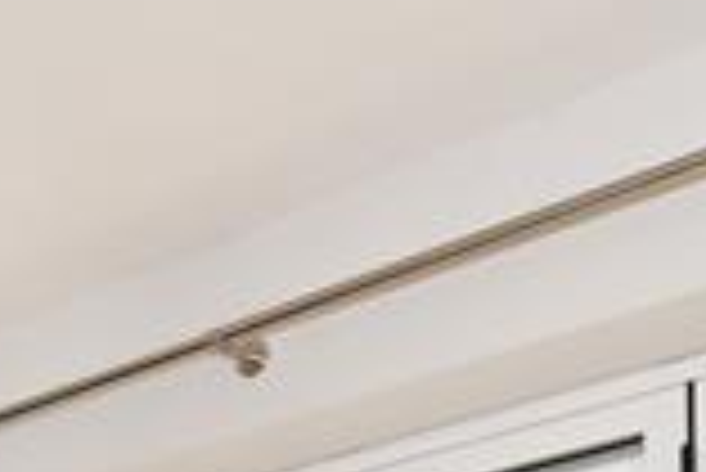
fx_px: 1924
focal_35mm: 98
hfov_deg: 18.0
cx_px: -432
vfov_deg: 11.7
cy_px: 1099
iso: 250
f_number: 5
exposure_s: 1/60
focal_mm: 10
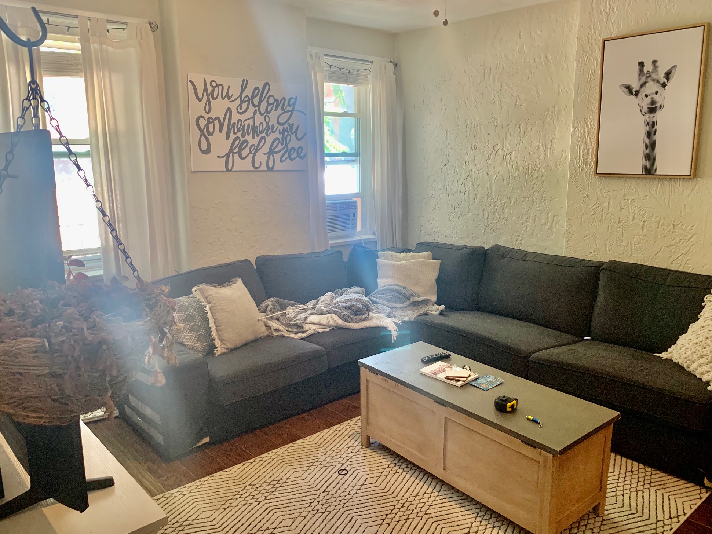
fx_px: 555
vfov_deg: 51.4
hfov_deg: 65.3
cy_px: 264
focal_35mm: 27
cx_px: 368
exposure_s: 1/60
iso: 250
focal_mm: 4.25
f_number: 1.8
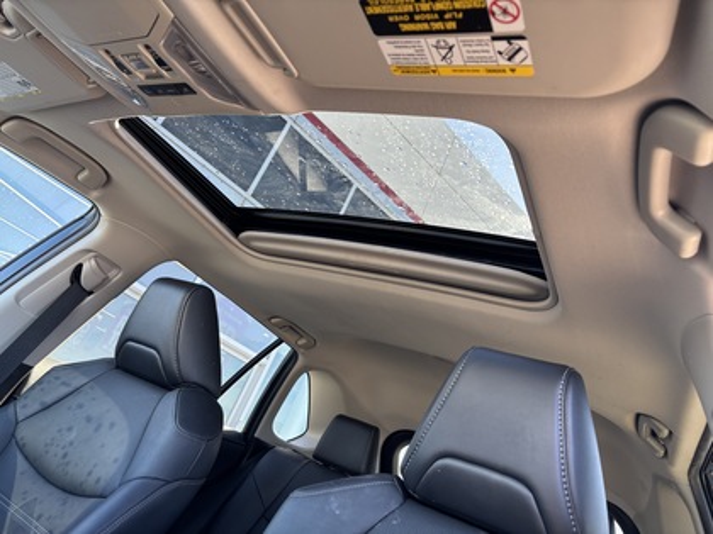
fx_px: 536
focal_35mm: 26
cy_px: 267
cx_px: 356
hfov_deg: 67.3
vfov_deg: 53.1
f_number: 1.6
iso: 50
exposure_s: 1/121
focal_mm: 5.96
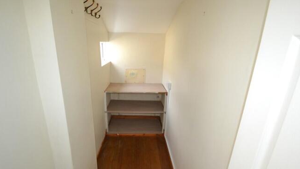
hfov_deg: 94.2
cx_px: 150
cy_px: 87
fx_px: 139
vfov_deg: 62.3
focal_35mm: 18
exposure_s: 1/60
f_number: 3.5
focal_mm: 11
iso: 1000
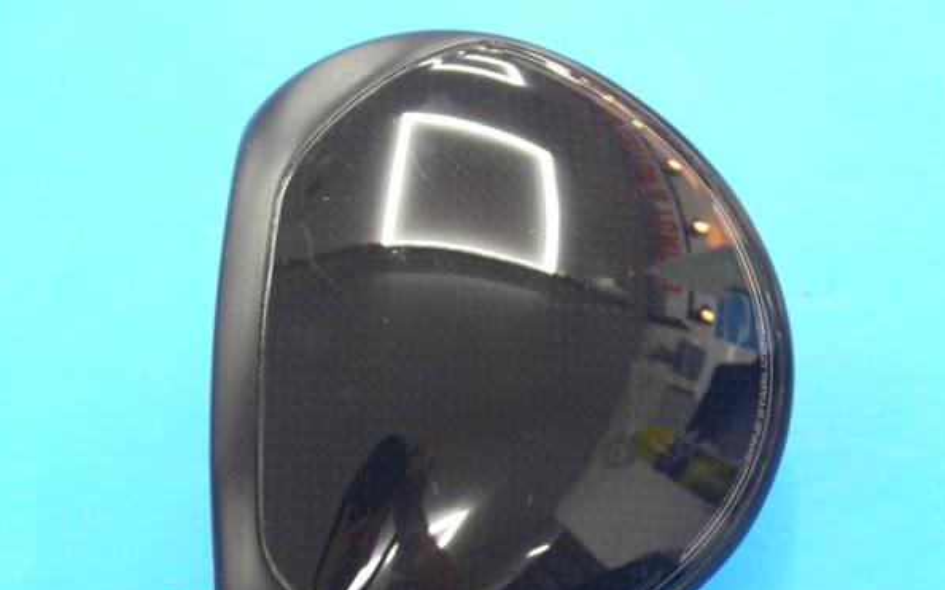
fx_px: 2472
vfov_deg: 13.6
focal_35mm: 96
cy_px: 380
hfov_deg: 21.6
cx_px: 495
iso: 800
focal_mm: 42
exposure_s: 1/40
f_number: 5.6
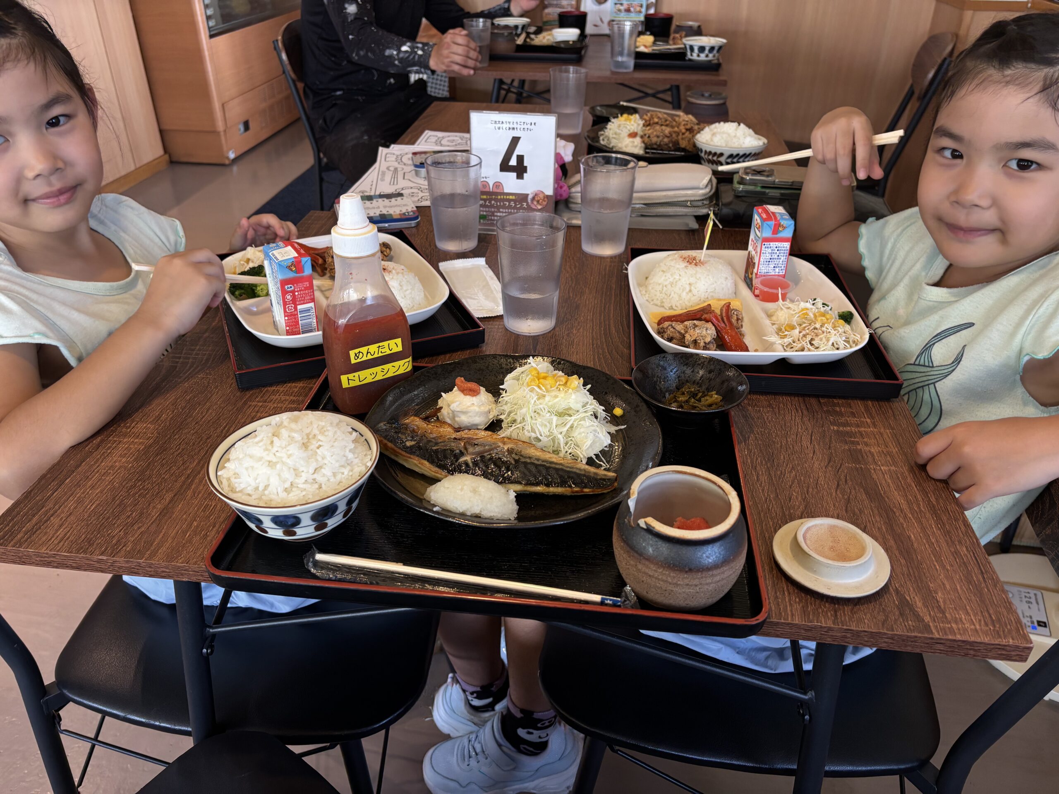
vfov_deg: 53.1
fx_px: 795
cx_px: 530
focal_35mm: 26
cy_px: 397
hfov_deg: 67.3
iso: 125
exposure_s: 1/121
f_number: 1.6
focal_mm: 5.96
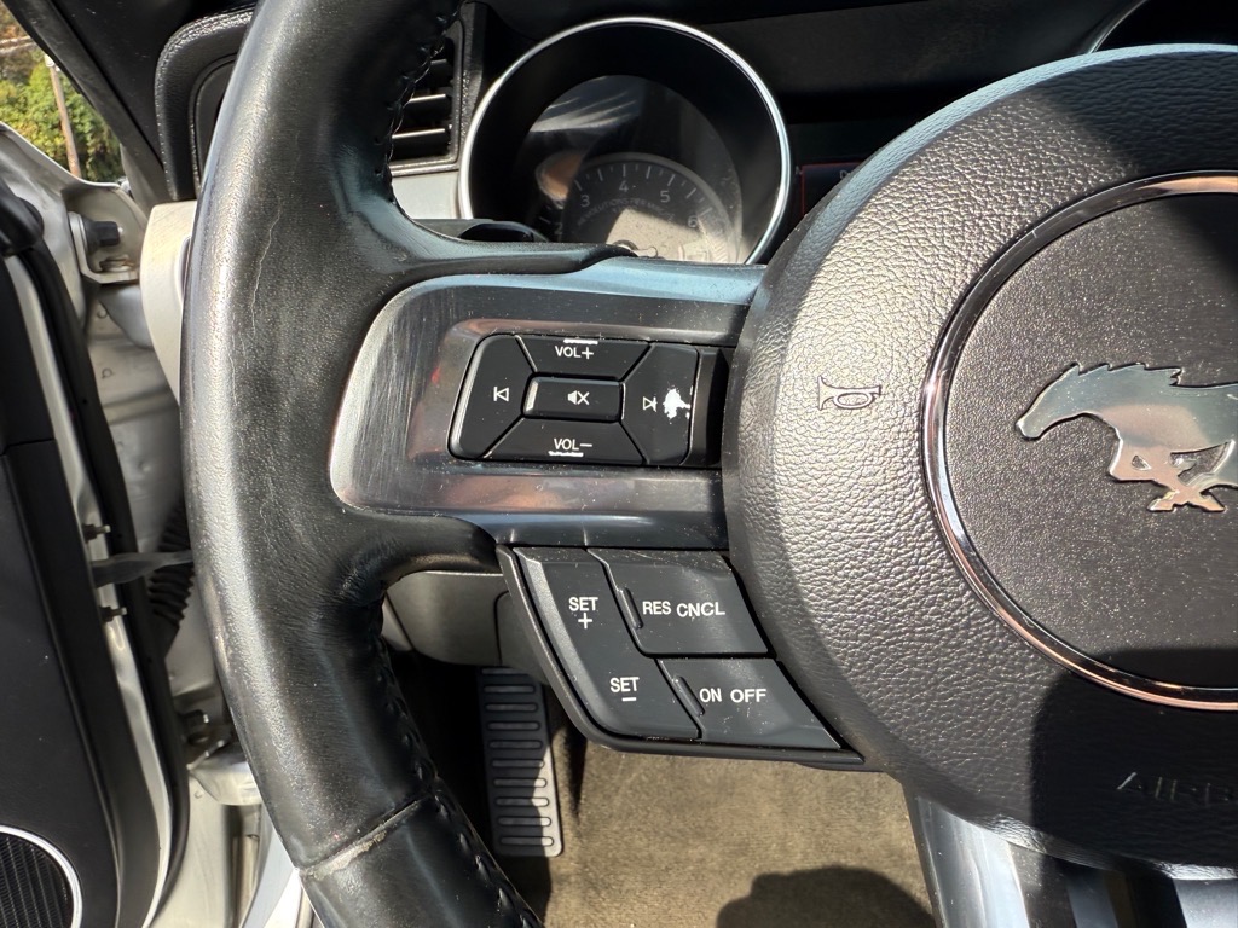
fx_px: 858
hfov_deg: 71.6
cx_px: 619
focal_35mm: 24
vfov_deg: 56.8
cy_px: 464
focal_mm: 2.22
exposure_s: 1/384
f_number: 2.2
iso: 50
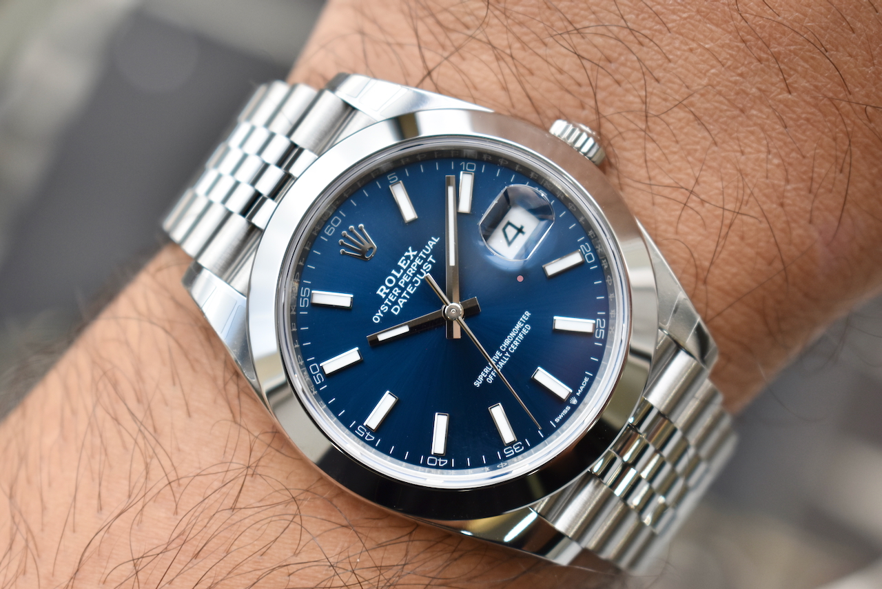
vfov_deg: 17.5
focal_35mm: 78
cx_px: 441
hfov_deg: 26.0
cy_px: 294
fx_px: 1911
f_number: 5.6
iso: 400
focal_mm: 52
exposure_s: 1/125
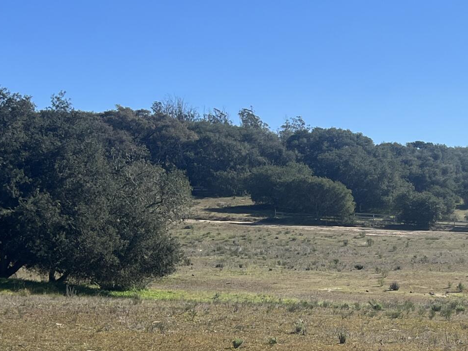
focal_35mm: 82
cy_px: 270
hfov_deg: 23.1
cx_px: 442
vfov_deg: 17.9
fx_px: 1108
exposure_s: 1/4630
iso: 50
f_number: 1.5
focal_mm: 5.7
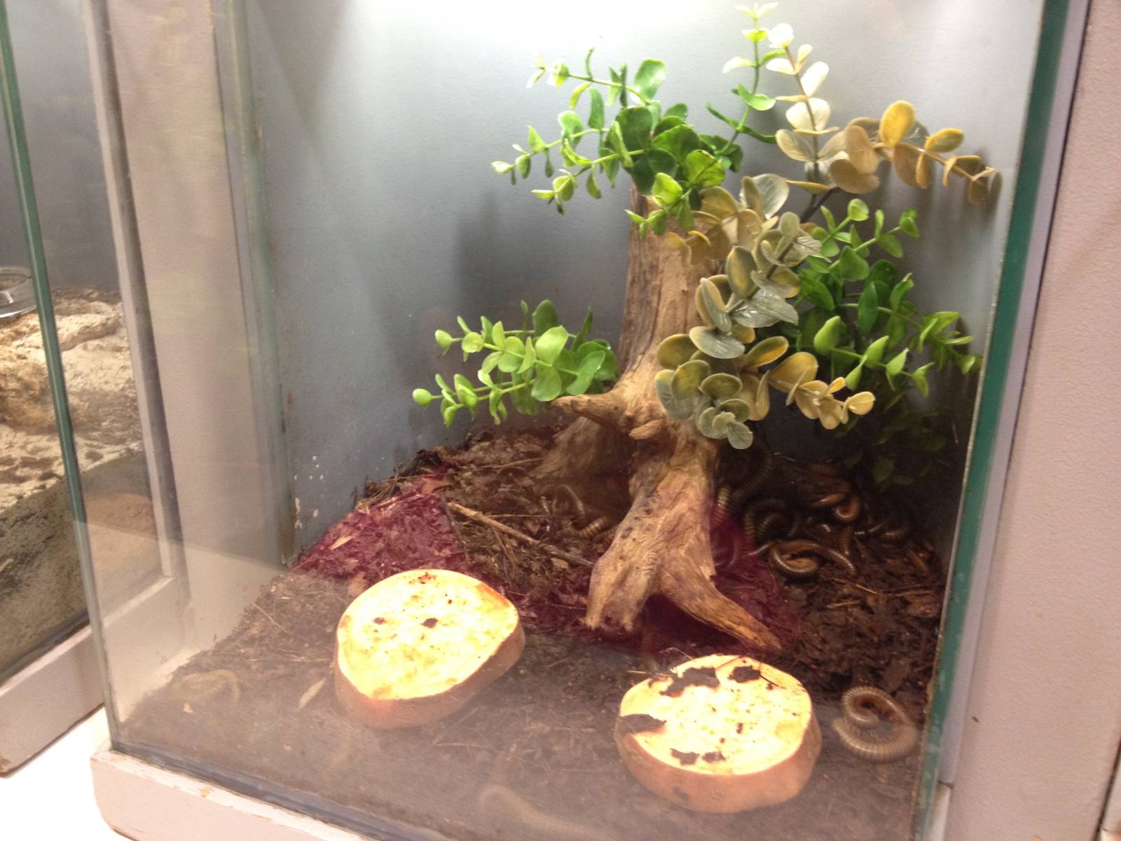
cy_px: 420
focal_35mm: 35
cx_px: 560
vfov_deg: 40.7
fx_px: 1133
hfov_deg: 52.6
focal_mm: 4.28
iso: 200
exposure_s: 1/20
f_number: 2.4
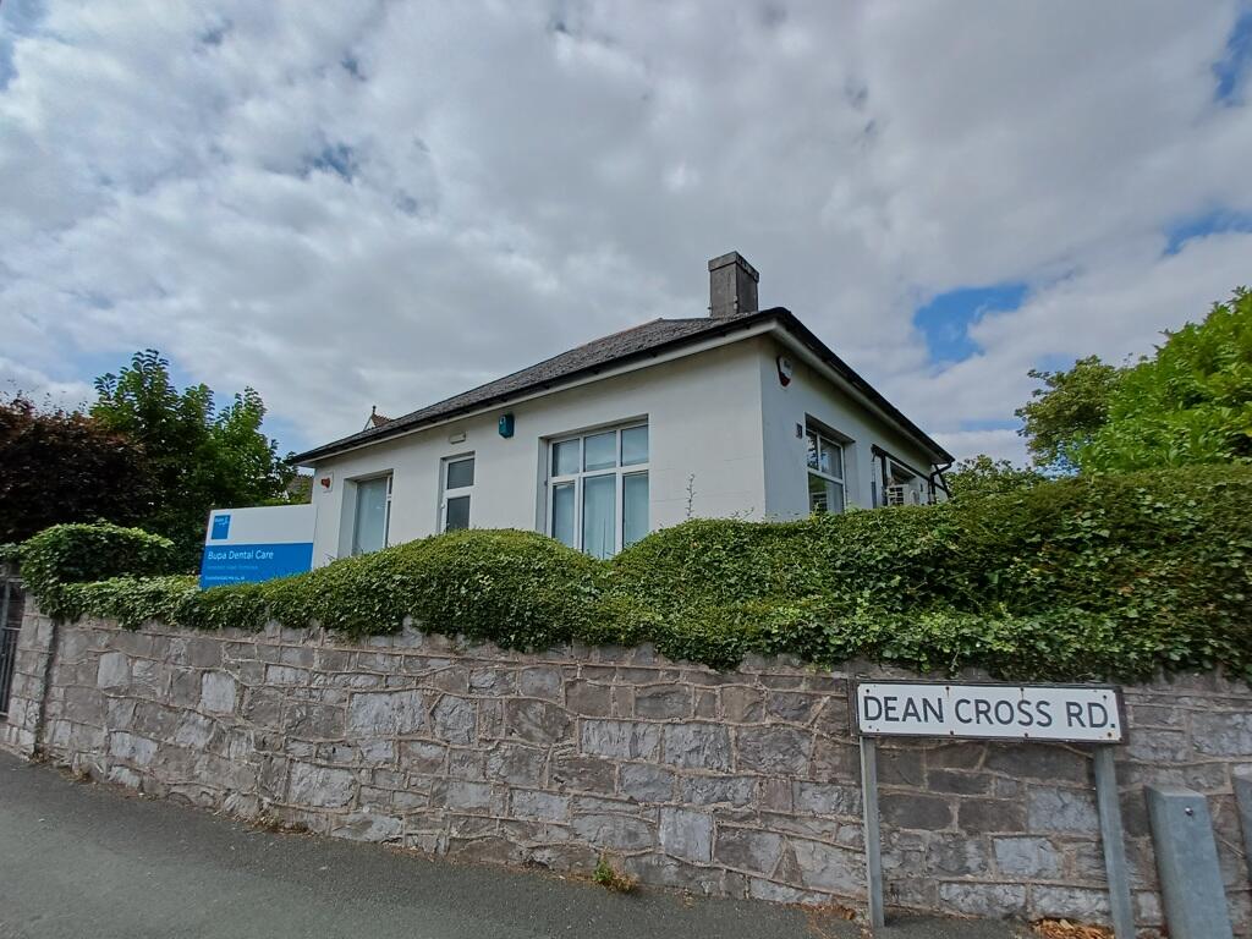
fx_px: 579
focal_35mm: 16
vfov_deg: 78.1
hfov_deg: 94.5
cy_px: 470
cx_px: 626
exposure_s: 1/2155
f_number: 2.2
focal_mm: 1.64
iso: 40
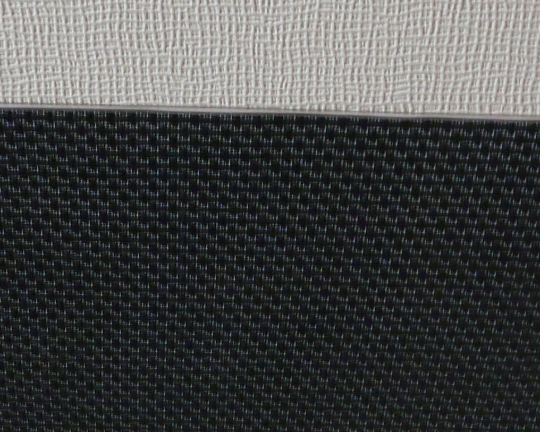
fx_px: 1263
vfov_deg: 19.4
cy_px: 213
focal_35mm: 79
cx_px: 176
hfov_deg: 24.0
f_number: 2.8
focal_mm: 4.6
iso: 400
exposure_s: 1/13
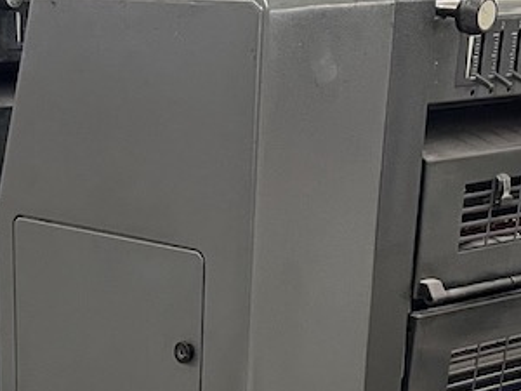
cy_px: 719
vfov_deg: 12.7
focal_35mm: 105
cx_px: 43
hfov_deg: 18.4
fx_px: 1580
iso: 200
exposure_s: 1/50
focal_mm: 4.2
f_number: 1.6
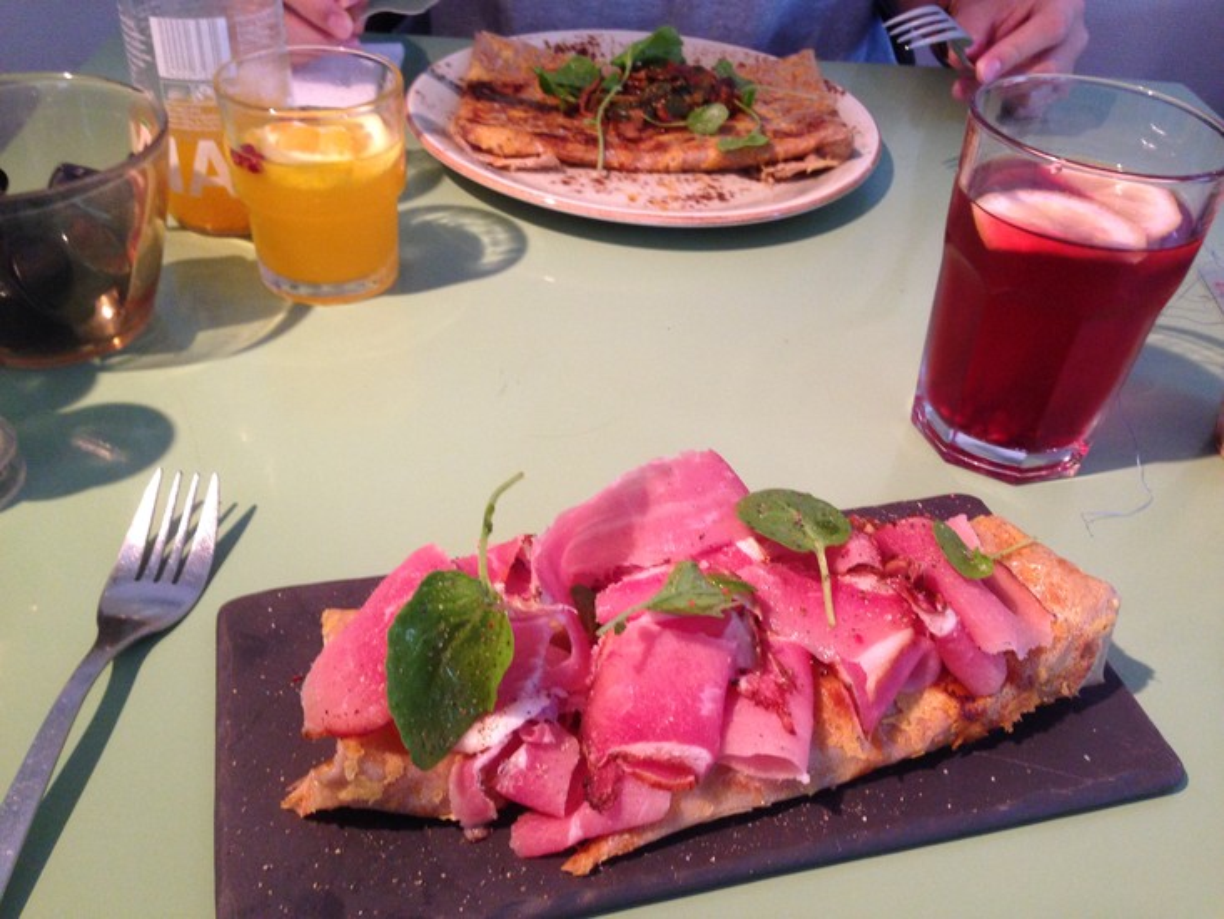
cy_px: 460
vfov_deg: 43.0
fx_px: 1167
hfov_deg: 55.3
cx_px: 612
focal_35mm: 33
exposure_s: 1/20
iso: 160
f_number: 2.4
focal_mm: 4.12
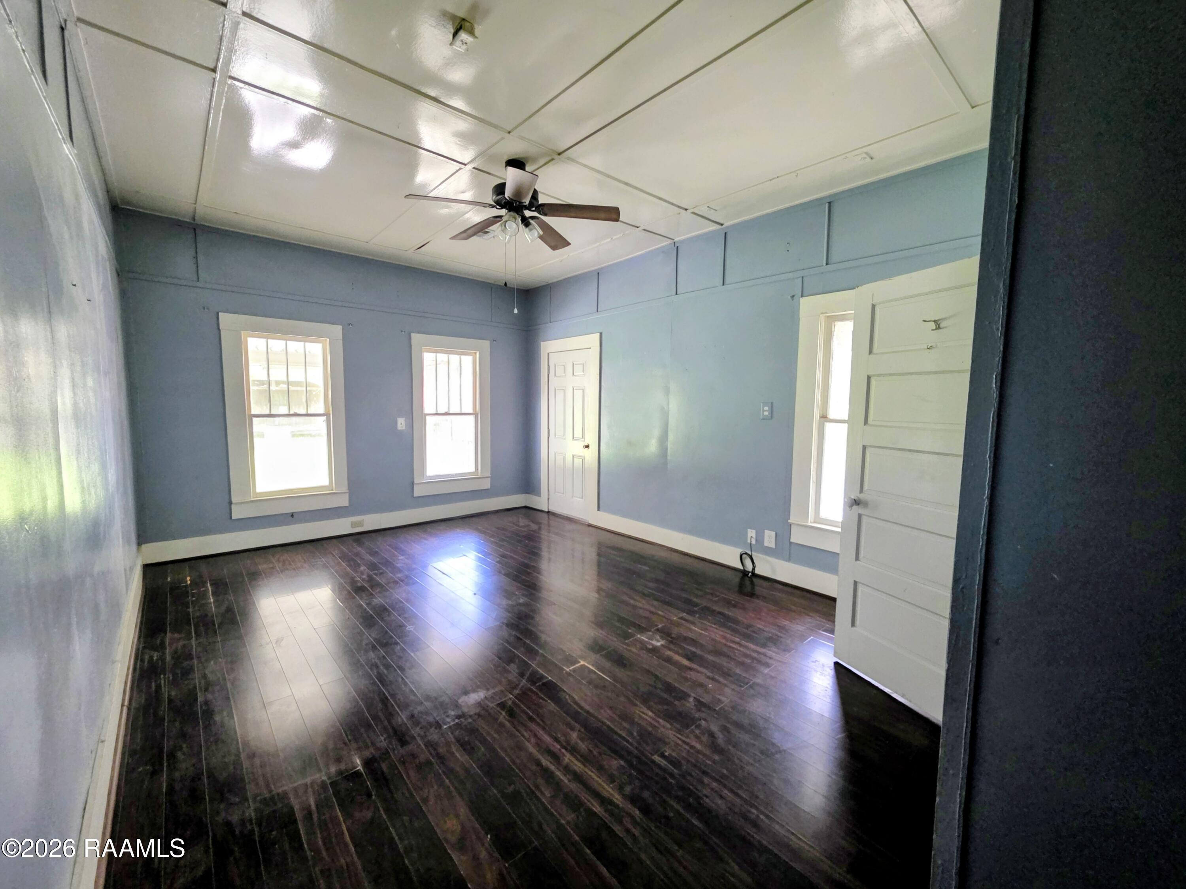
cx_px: 593
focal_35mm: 13
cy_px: 444
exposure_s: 1/60
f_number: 1.9
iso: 640
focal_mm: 2.2
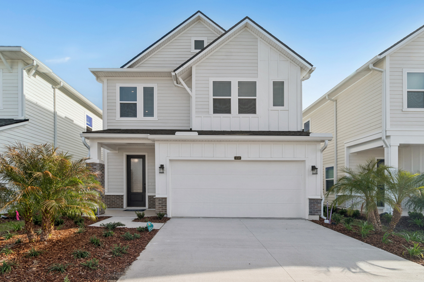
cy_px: 139
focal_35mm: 16
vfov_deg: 73.7
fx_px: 188
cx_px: 207
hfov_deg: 96.7
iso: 100
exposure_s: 1/160
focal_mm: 10
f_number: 7.1
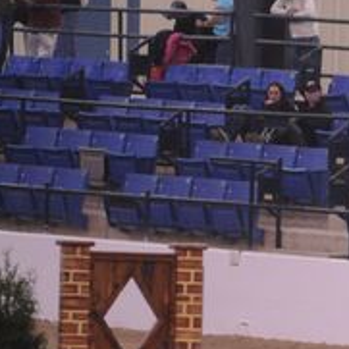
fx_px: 6855
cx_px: 542
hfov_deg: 2.9
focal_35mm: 601
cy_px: 322
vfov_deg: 2.9
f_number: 2.8
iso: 5000
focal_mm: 200
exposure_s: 1/400
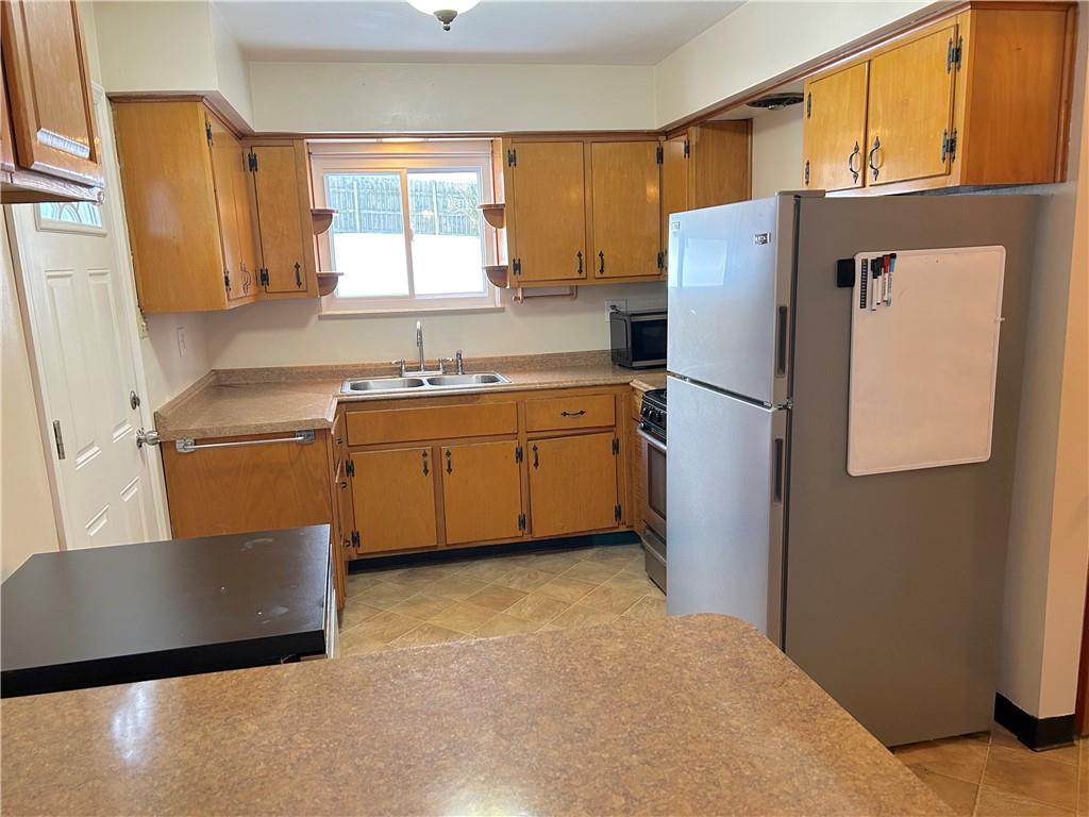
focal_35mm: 26
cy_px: 408
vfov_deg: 53.1
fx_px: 818
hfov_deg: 67.3
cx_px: 544
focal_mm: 5.7
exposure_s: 1/60
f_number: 1.5
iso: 160
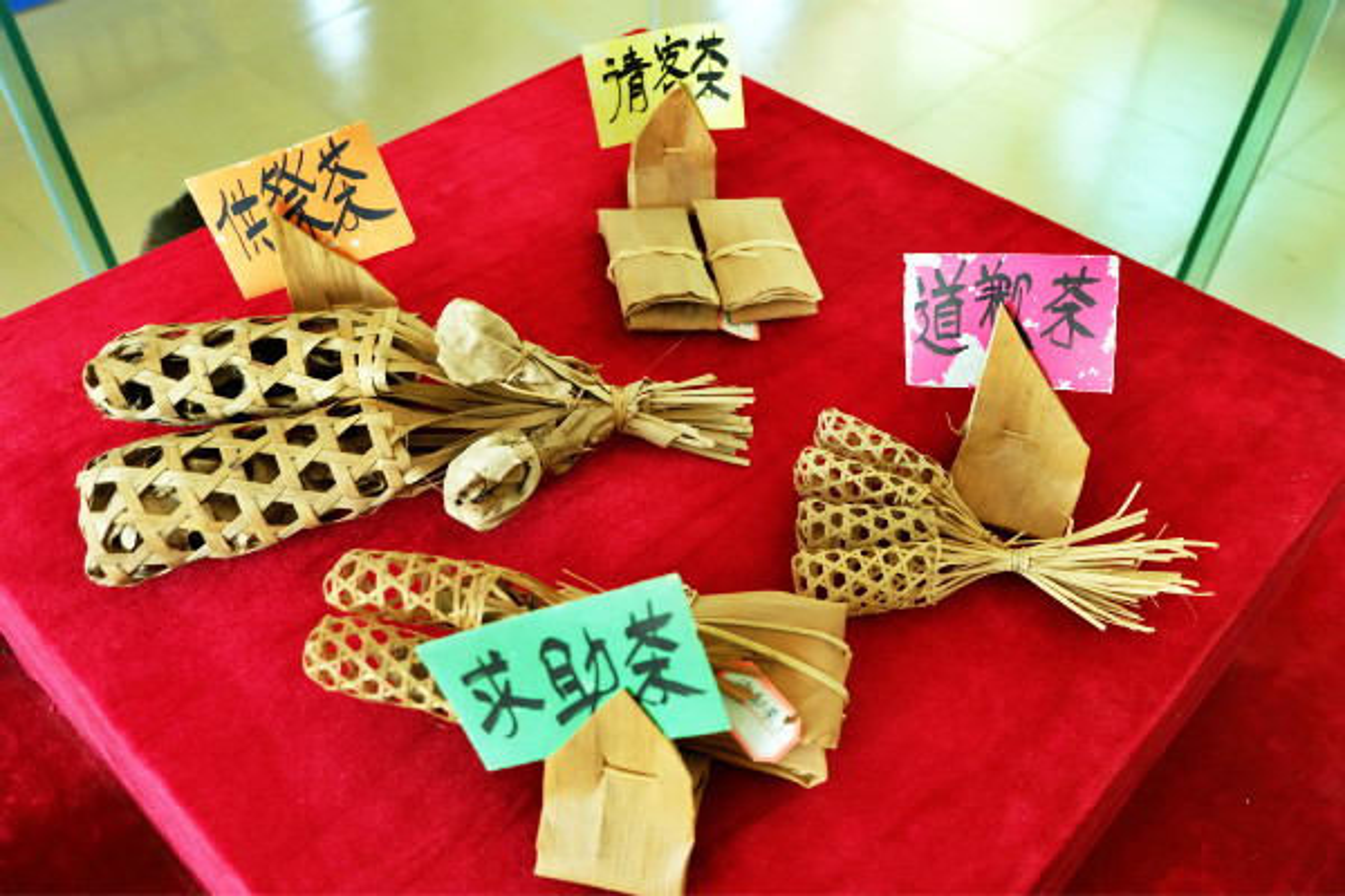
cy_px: 448
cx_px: 672
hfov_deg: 63.7
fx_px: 1083
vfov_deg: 45.0
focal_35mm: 29
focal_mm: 19.2
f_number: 3.8
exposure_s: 1/4
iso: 200
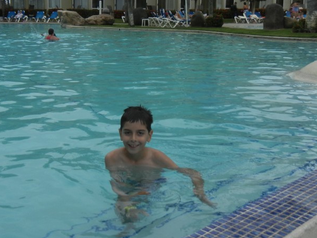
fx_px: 467
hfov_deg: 37.2
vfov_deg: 28.5
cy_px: 94
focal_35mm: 51
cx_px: 115
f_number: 7
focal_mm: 5.4
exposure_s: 1/526
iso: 160
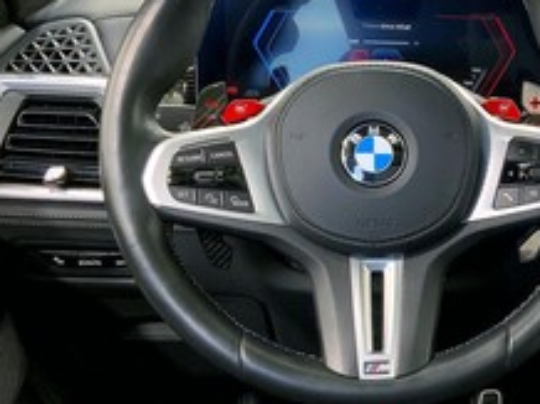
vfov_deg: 26.0
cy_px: 242
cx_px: 446
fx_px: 873
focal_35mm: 56
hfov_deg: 33.2
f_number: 1.8
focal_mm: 3
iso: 40
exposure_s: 1/60
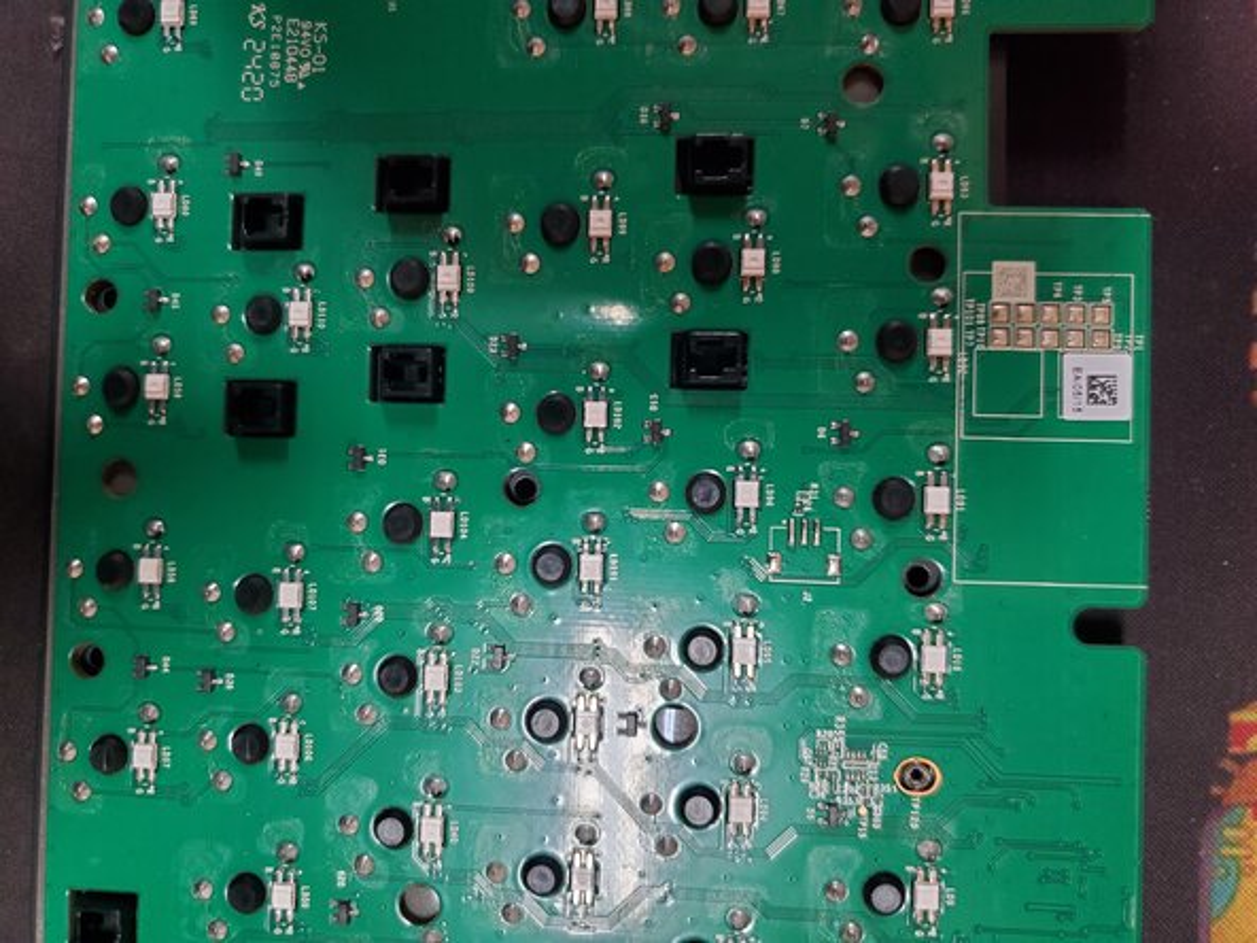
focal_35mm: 26
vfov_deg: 53.1
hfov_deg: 67.3
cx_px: 628
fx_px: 944
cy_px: 472
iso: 250
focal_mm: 4.3
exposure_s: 1/60
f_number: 1.5
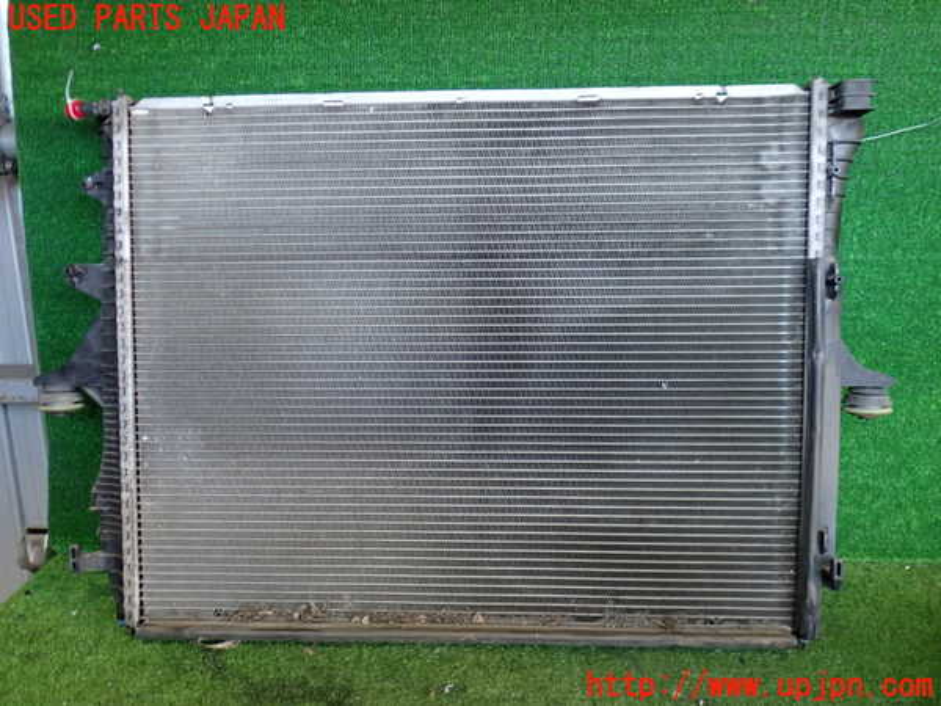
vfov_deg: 46.8
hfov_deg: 60.0
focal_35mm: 30
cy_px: 353
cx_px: 470
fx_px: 816
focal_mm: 5.4
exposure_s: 1/60
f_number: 2.3
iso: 320
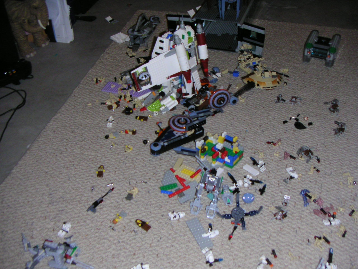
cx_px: 179
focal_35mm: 38
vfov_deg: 37.7
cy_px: 134
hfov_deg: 49.0
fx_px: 393
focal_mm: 5
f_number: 2.8
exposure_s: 1/45
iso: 200
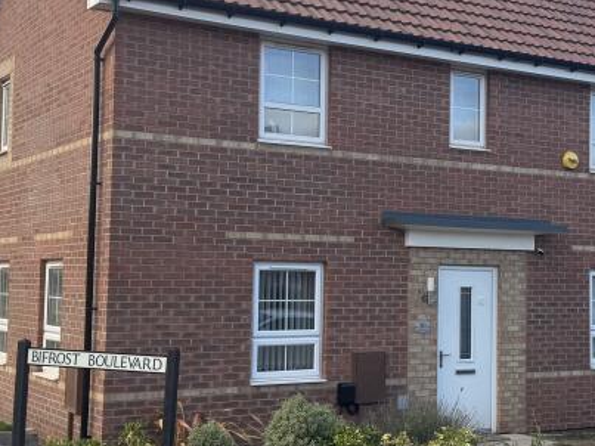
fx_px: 1048
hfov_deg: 31.4
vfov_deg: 24.0
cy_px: 210
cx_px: 413
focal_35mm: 61
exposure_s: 1/1366
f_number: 1.78
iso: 80
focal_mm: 6.76
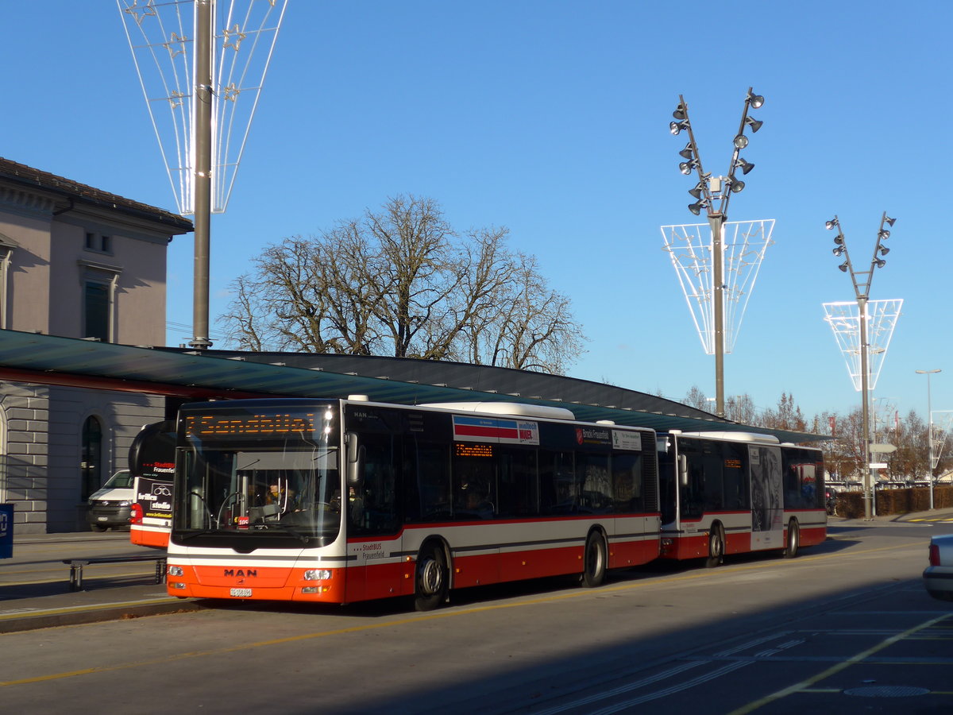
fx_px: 1624
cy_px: 358
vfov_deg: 24.8
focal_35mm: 59
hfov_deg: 32.7
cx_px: 476
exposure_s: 1/1000
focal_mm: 12
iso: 80
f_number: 3.5
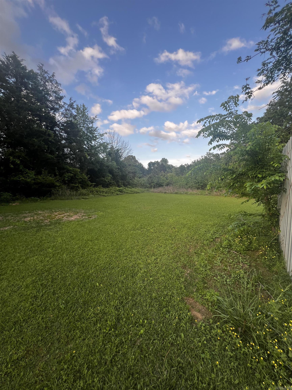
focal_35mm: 13
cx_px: 146
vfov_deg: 106.2
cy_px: 195
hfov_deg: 89.9
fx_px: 146
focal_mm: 1.57
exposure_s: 1/314
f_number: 1.8
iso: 32
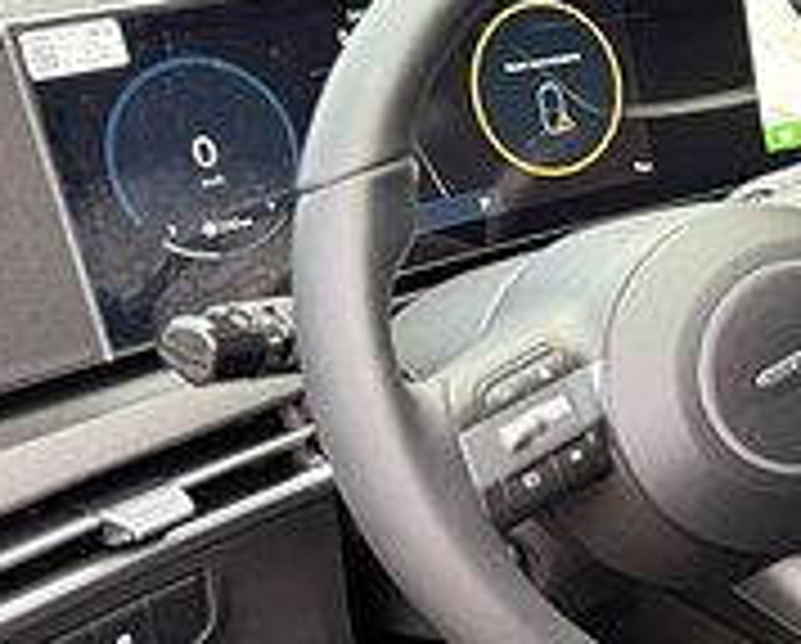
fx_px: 1710
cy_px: 522
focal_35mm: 72
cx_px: 1134
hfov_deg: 22.5
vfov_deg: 21.0
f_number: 1.78
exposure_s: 1/60
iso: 400
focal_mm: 6.76
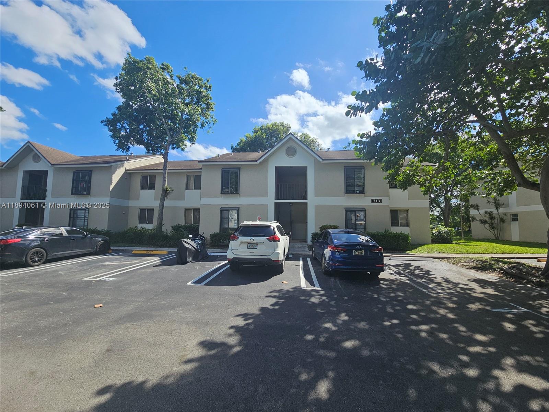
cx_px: 274
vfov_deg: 89.9
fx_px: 206
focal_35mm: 13
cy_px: 206
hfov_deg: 106.2
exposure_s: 1/2240
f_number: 2.2
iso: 50
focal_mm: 2.2
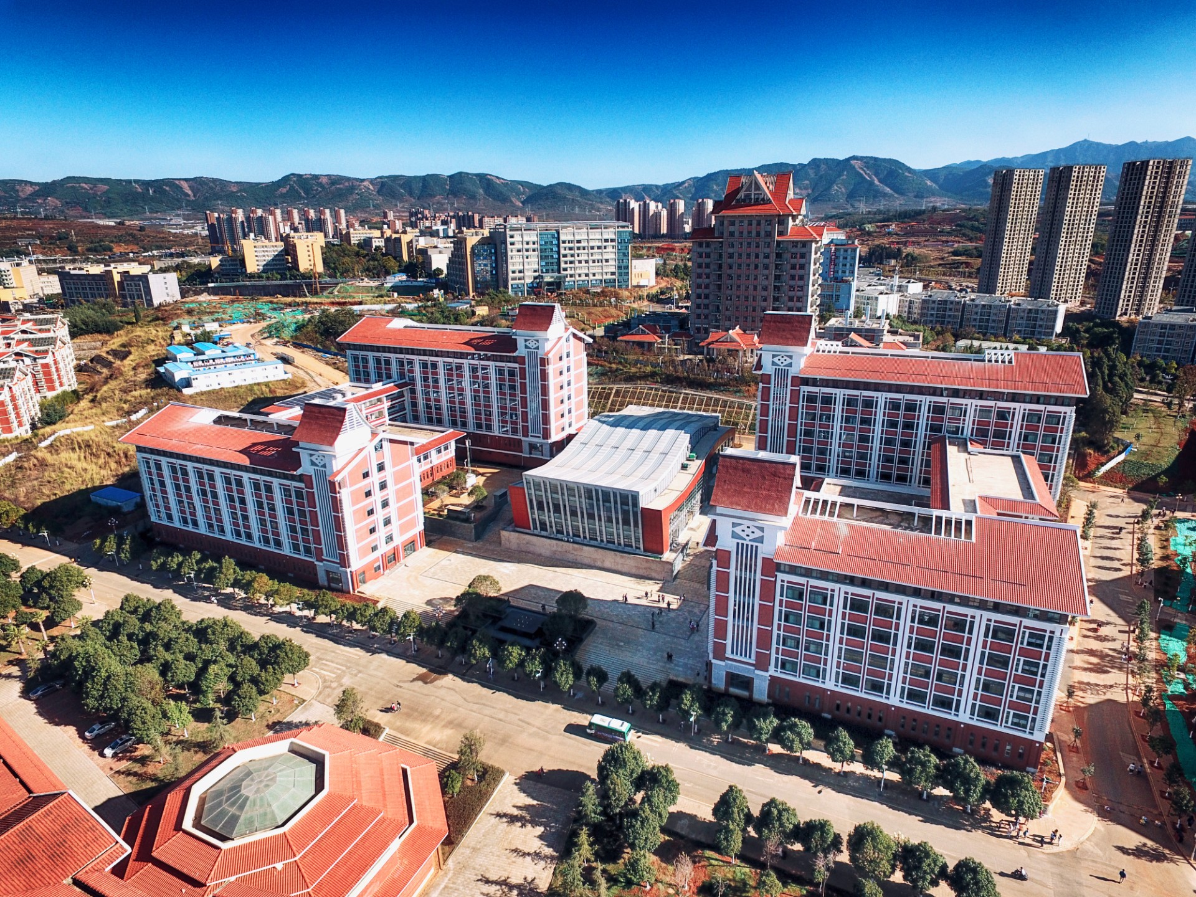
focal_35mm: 20
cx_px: 598
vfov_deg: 66.0
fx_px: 691
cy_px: 448
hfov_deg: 81.7
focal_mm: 3.61
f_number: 2.8
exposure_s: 1/829
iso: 100
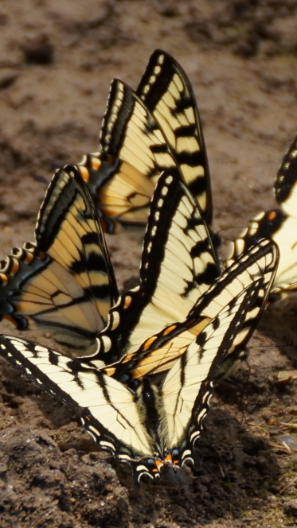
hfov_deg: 2.2
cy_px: 264
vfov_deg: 4.0
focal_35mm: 544
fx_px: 7624
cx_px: 192
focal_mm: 230
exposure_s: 1/400
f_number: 6.3
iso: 400
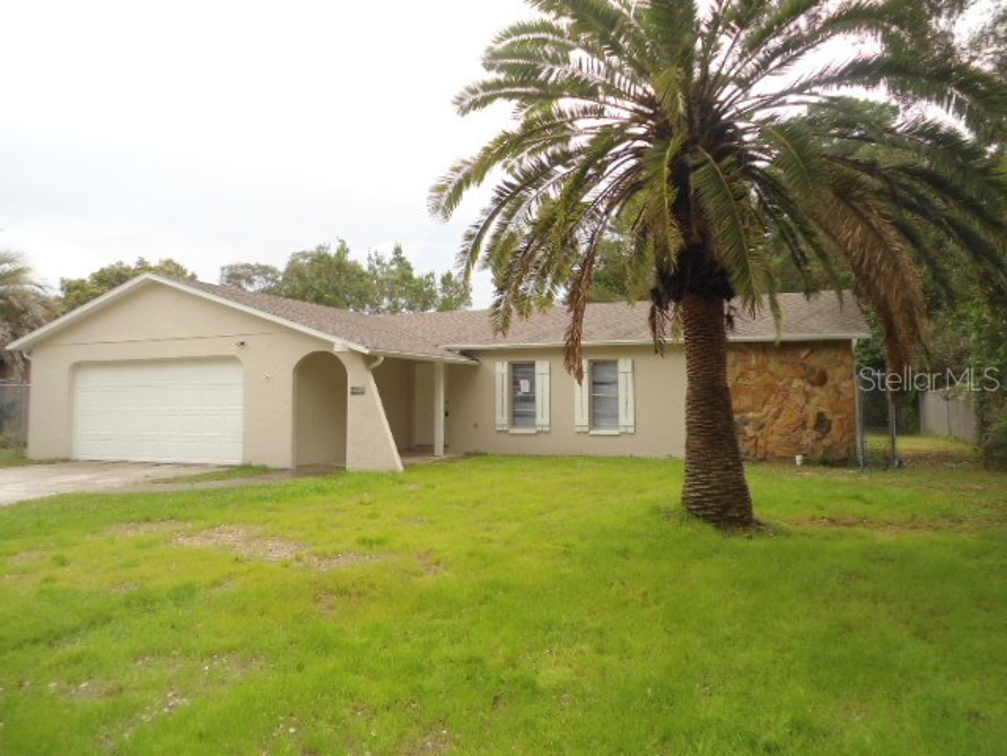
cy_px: 378
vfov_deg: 53.1
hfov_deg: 67.3
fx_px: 756
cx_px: 504
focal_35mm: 26
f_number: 2.8
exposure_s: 1/320
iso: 80
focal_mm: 4.7
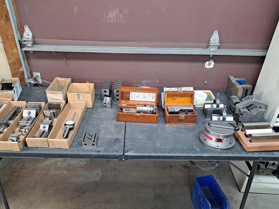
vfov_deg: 48.1
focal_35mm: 29
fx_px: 234
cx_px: 133
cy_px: 119
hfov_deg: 61.6
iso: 320
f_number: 2
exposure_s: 1/30
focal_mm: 4.6
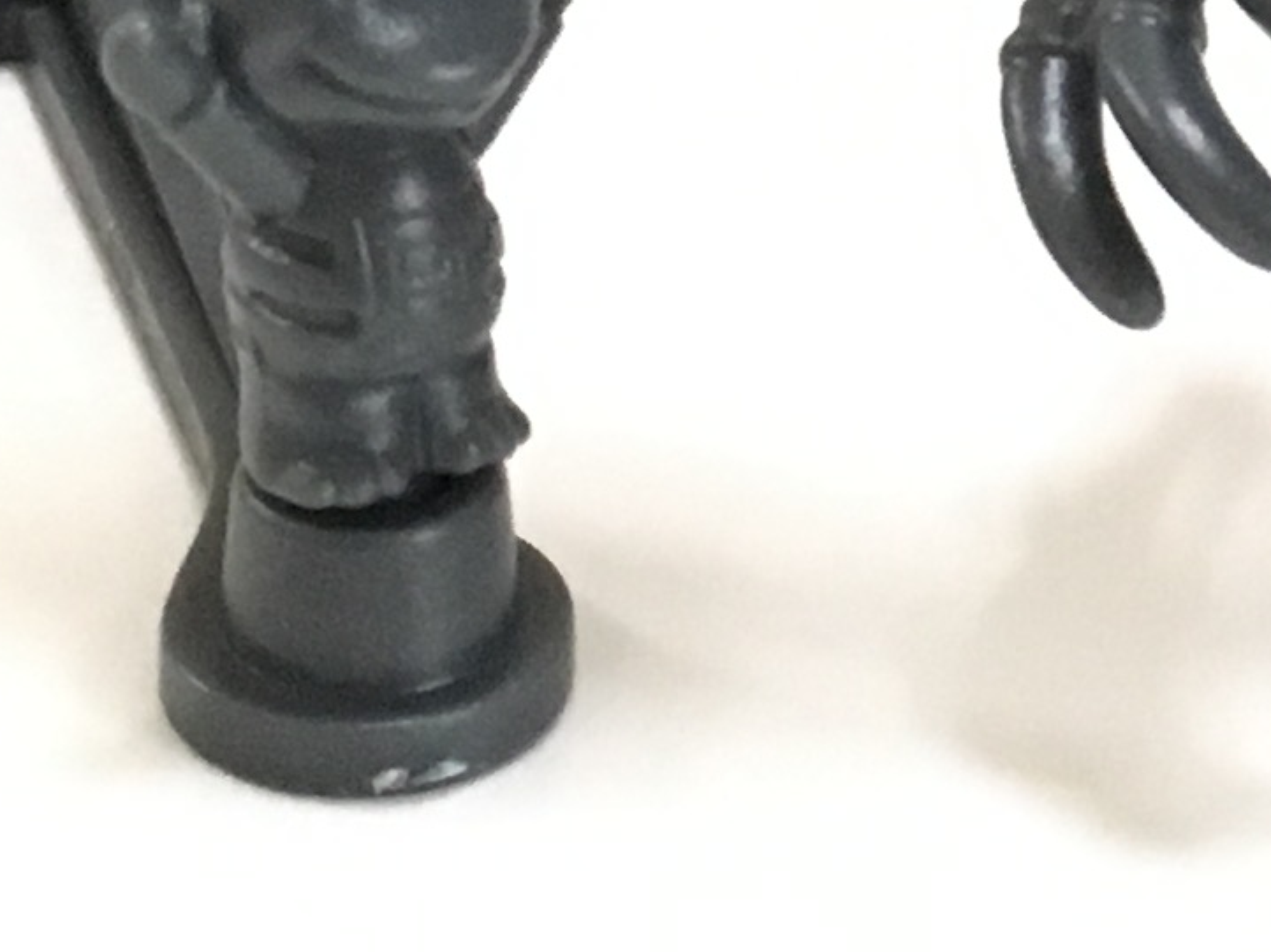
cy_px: -579
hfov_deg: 12.0
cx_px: 1382
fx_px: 5946
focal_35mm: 162
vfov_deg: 8.9
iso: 200
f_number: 2.2
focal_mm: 4.15
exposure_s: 1/30
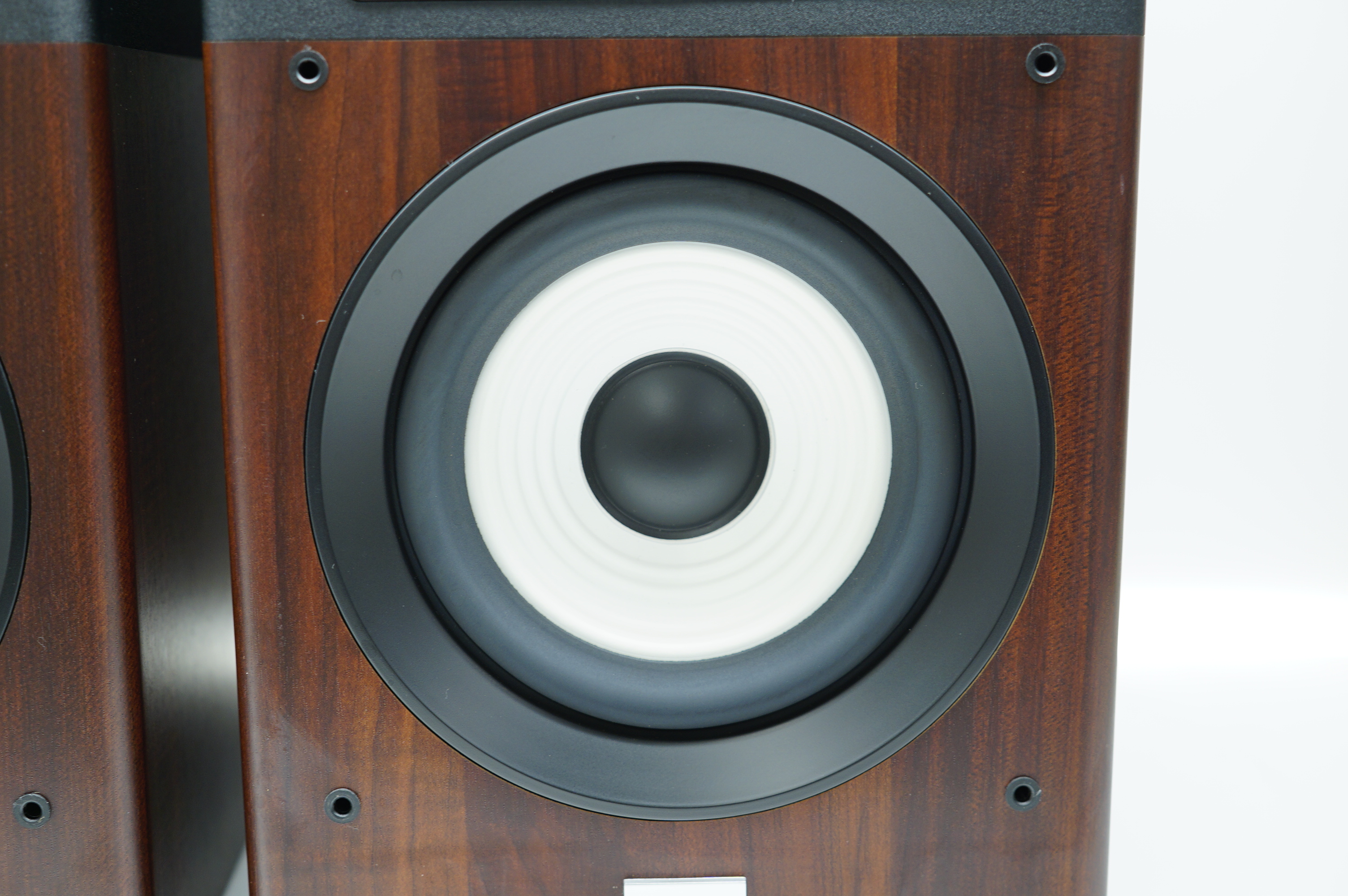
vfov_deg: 29.8
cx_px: 674
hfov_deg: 43.6
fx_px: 1683
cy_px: 448
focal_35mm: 45
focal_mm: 30
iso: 200
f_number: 3.2
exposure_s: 1/60
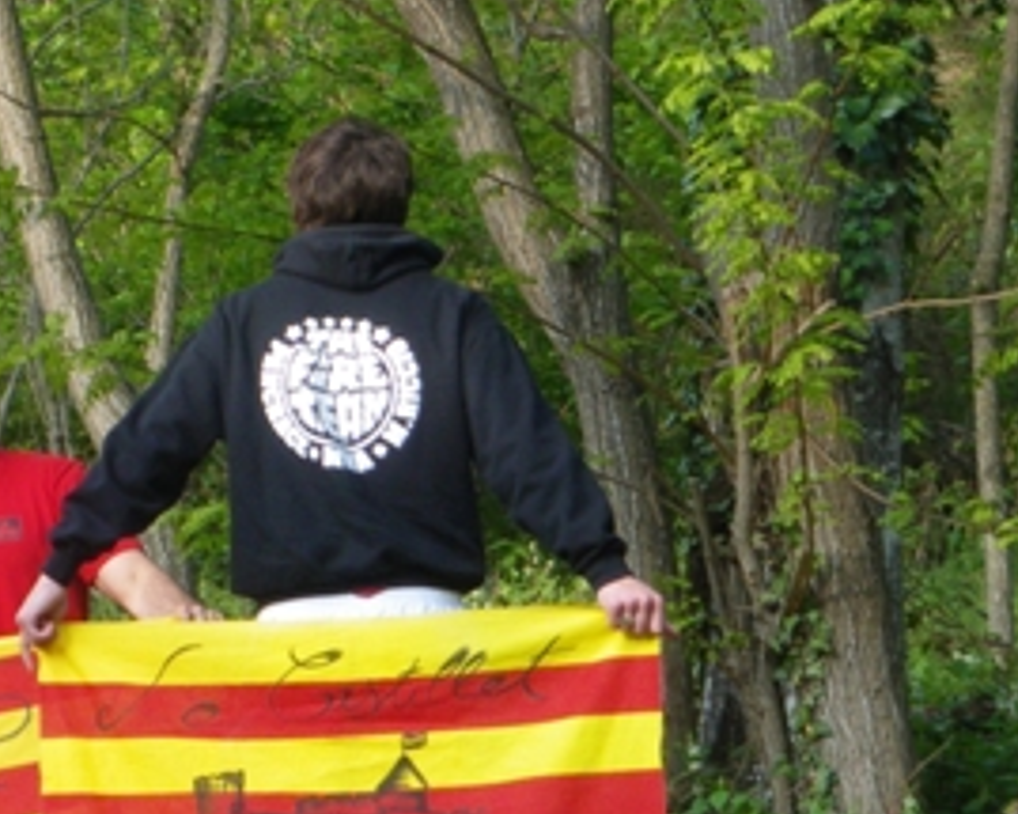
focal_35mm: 228
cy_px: 216
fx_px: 6867
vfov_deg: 6.8
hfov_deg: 8.4
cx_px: 83
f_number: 5
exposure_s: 1/100
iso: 100
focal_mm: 17.4
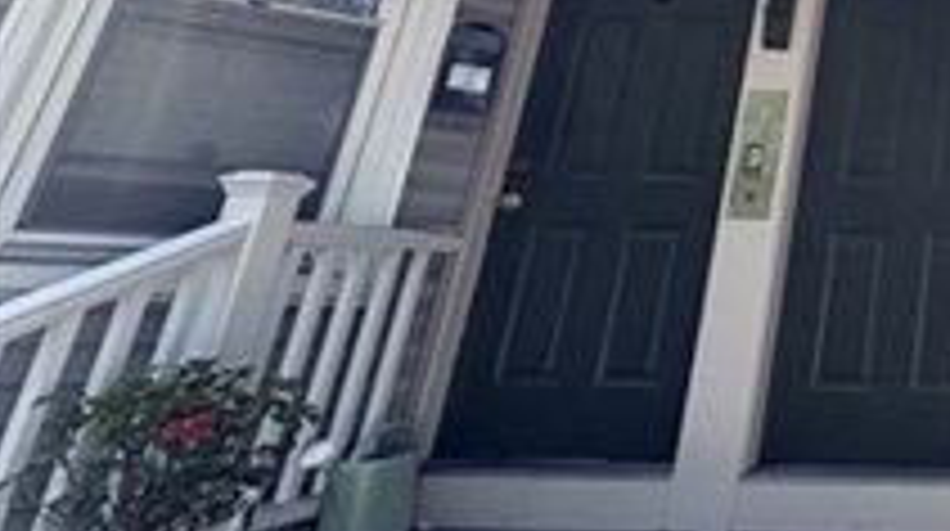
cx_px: 1146
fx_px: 931
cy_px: -47
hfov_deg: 39.0
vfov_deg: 29.0
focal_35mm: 37
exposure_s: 1/230
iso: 40
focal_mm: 2.22
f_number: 2.2
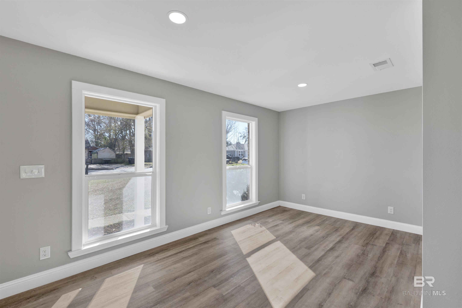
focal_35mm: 16
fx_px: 199
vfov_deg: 75.5
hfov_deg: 98.5
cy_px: 154
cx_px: 231
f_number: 11
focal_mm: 15.5
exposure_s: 1/30
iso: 400
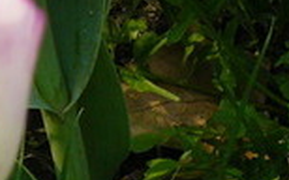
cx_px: 84
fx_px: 5777
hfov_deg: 2.9
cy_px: 71
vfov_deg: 1.8
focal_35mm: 734
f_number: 5.6
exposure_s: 1/250
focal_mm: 29.7
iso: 200
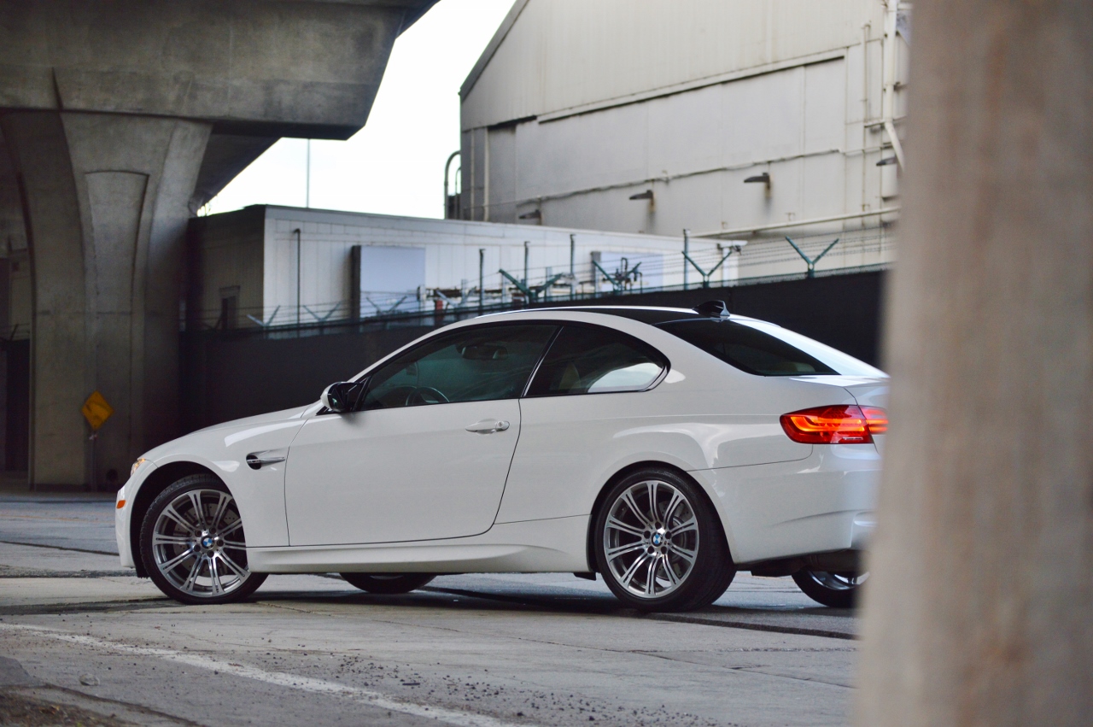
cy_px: 364
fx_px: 4186
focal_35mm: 138
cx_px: 546
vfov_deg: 9.9
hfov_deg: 14.9
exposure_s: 1/250
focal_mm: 92
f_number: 4.2
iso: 400
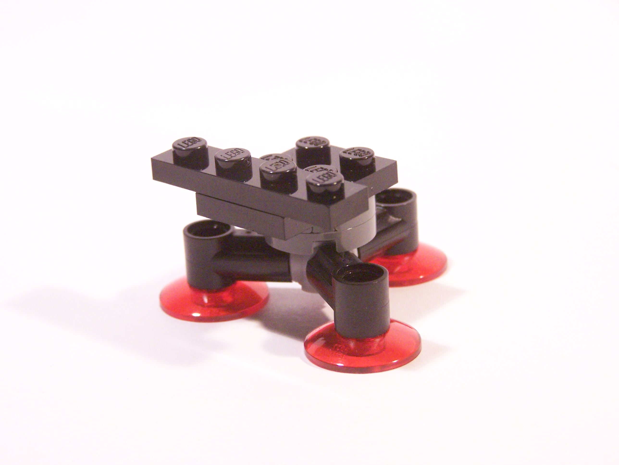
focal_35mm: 105
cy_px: 232
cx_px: 310
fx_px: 1878
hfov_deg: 18.7
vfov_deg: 14.1
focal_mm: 17.5
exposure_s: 1/45
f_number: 3.2
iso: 400
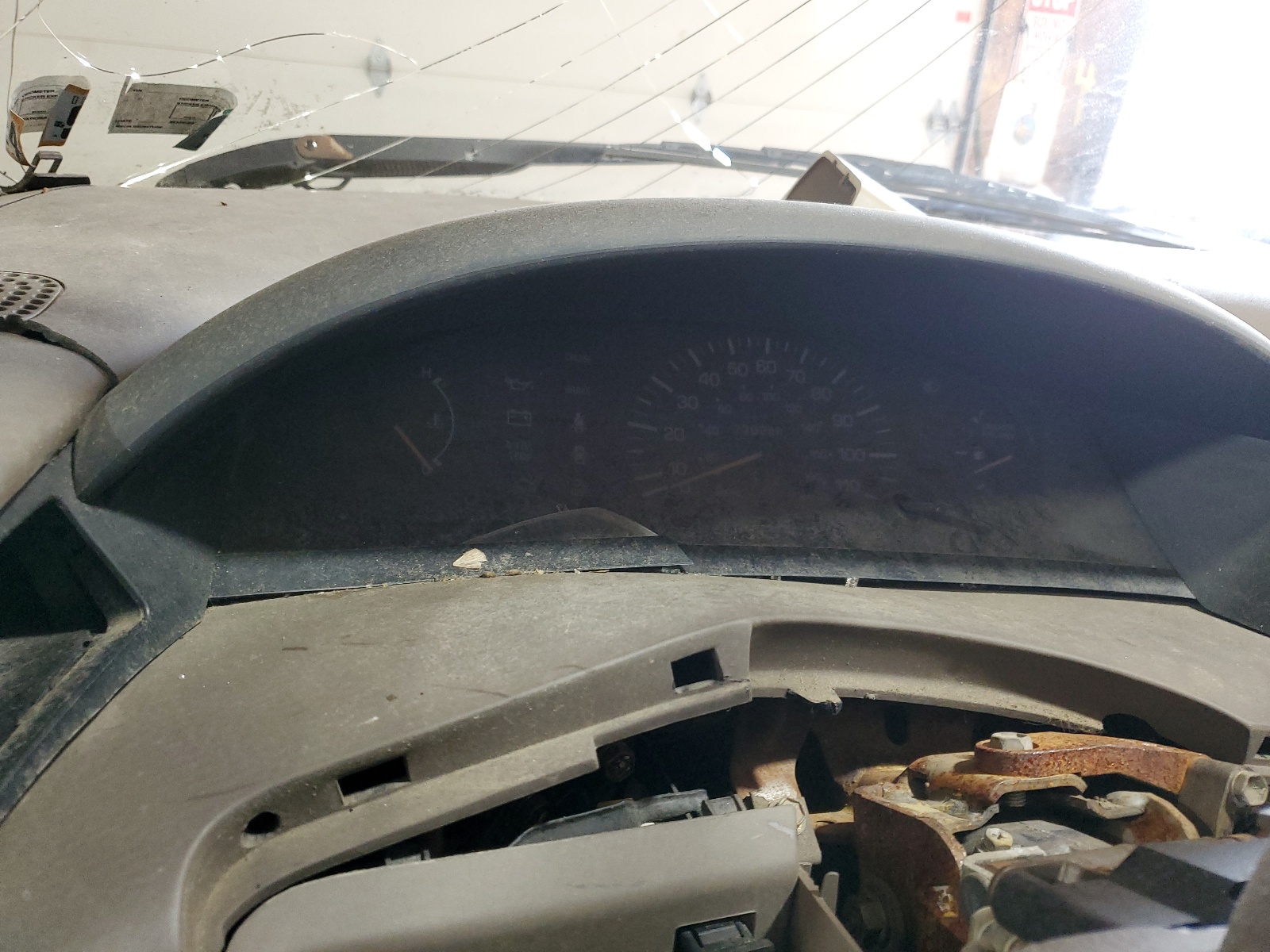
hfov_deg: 67.3
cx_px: 635
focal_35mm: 26
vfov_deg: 53.1
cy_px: 476
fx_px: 954
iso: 165
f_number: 1.5
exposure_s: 1/60.2
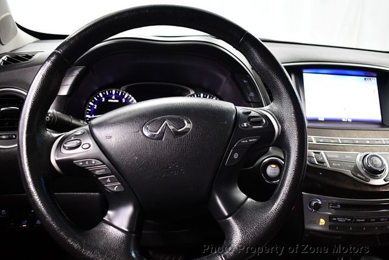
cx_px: 194
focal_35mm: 36
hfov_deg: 53.1
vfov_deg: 36.9
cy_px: 130
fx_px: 389
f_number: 3.5
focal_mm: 18
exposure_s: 1/80
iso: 3200
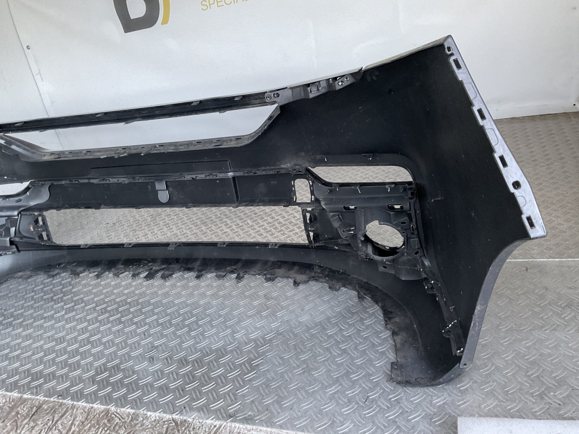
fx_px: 485
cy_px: 217
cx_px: 290
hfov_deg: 61.7
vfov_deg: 48.2
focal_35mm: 29
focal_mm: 3
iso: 100
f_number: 1.8
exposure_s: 1/50
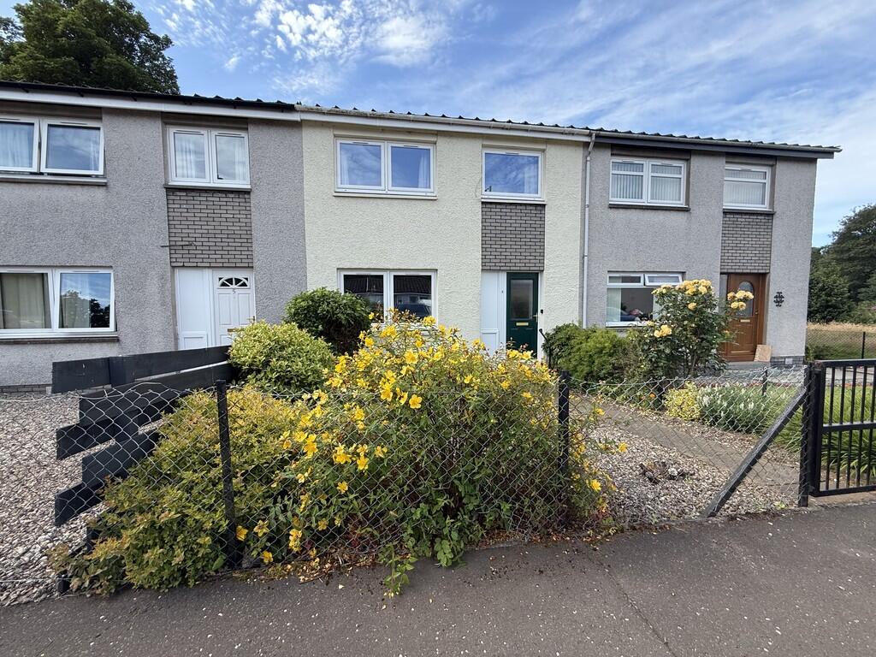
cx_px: 438
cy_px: 328
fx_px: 354
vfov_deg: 85.7
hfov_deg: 102.1
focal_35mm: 14
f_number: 2.2
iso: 50
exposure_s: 1/619
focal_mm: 2.22
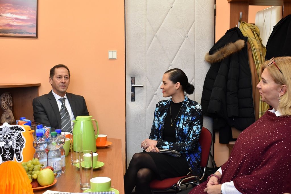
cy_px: 97
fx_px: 376
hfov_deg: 42.3
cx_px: 146
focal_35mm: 46
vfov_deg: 29.0
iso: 1250
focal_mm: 31
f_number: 8
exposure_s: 1/50
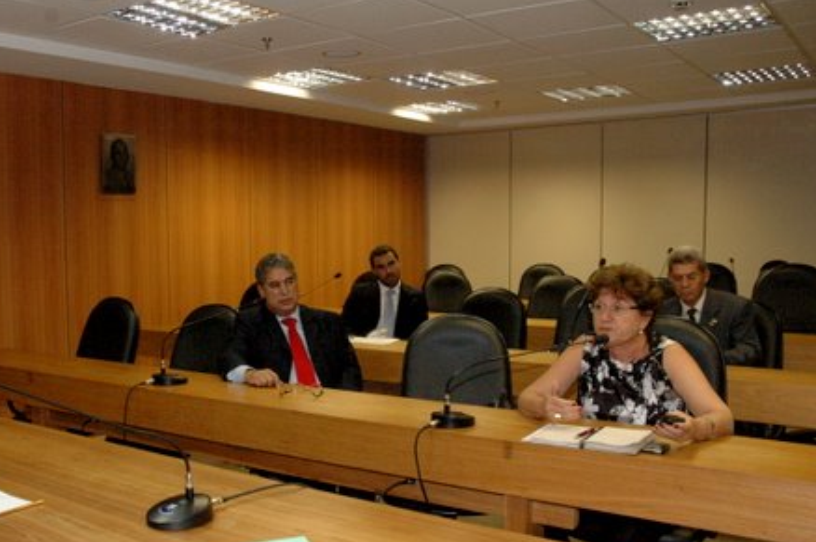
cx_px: 261
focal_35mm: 37
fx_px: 838
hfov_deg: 50.8
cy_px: 305
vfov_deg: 35.8
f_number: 6.3
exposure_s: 1/60
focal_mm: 18
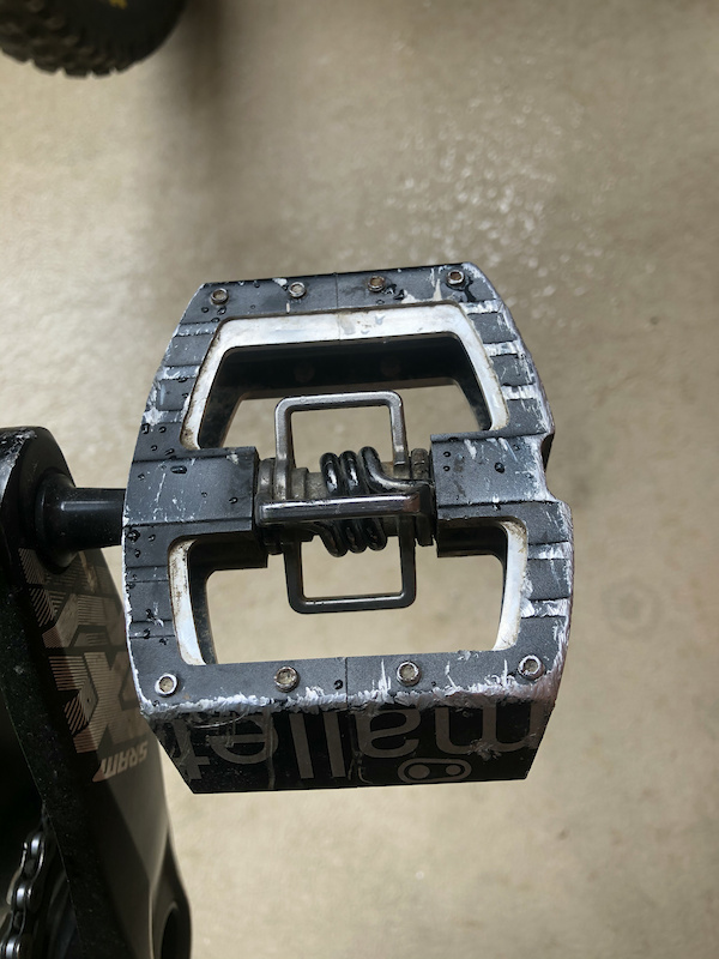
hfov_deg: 49.7
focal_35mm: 28
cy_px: 480
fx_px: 775
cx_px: 360
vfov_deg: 63.4
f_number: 1.8
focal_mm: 3.99
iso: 20
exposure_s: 1/156
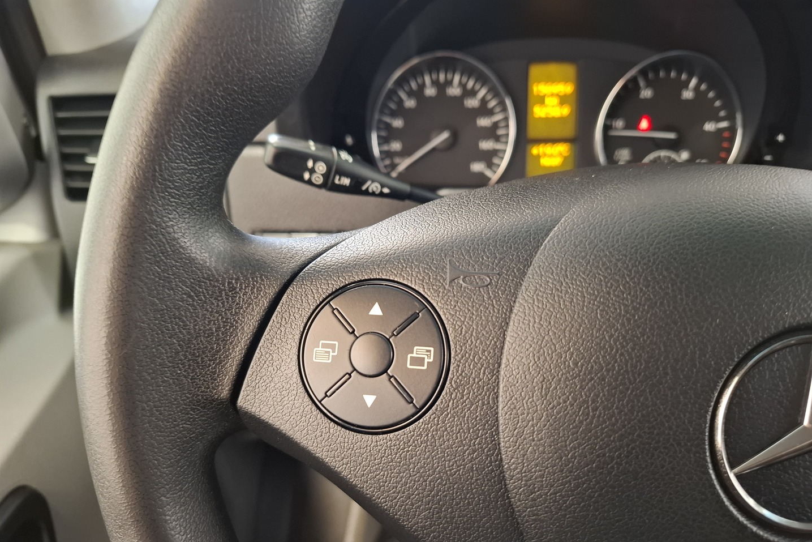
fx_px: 541
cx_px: 407
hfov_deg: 73.7
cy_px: 305
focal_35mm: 24
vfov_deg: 53.0
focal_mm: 5.54
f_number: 1.8
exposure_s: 1/25
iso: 400
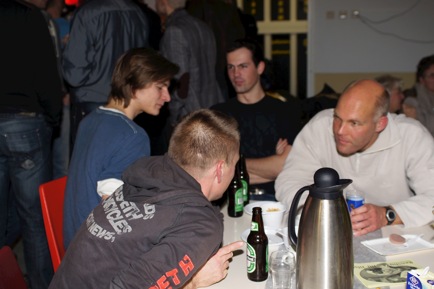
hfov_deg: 43.6
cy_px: 144
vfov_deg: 29.8
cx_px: 217
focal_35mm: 45
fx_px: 542
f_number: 2.8
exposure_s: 1/60
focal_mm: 30
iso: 200
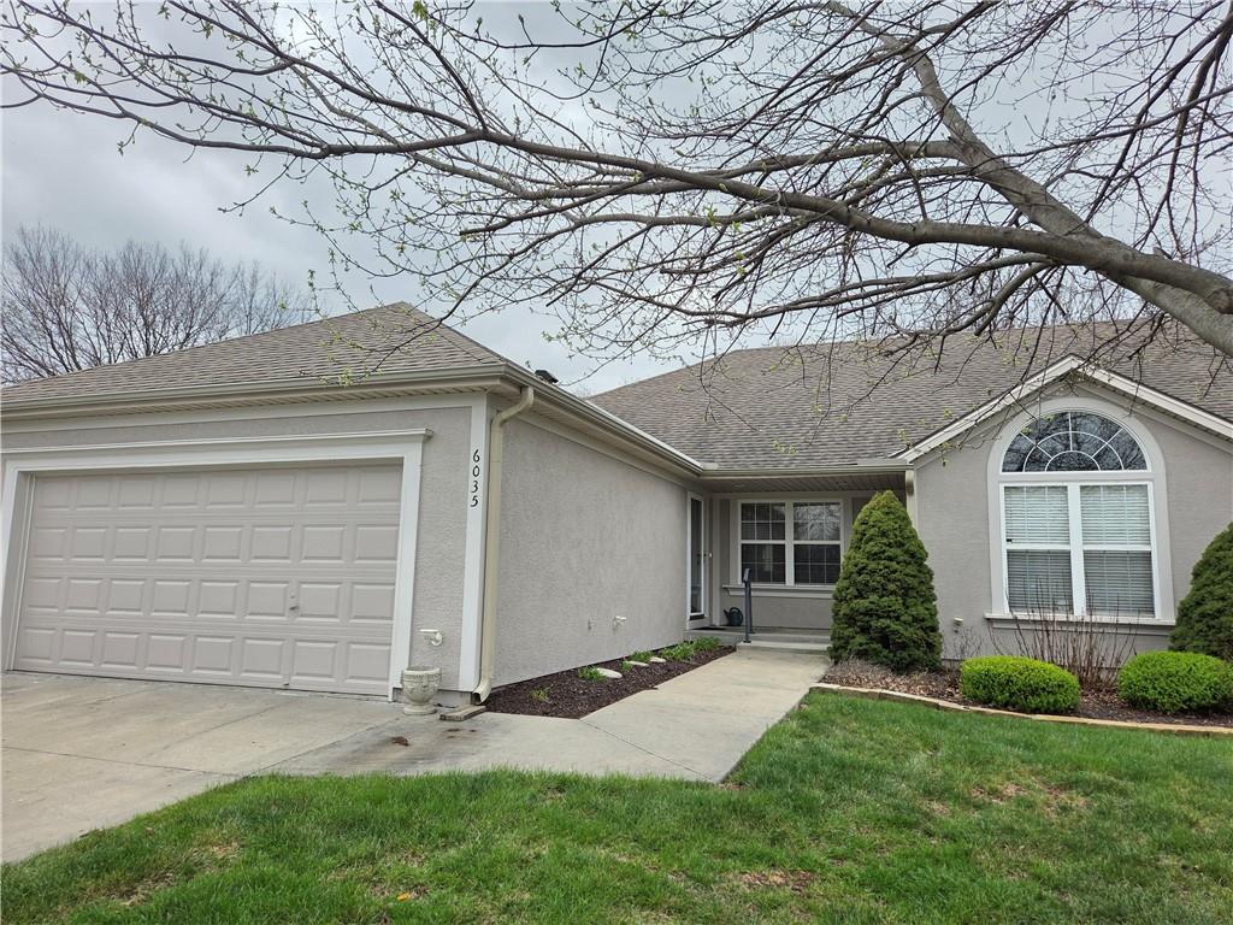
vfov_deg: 58.9
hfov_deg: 73.9
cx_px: 616
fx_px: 819
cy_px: 462
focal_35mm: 23
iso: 80
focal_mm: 5.4
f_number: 1.8
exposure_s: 1/2271
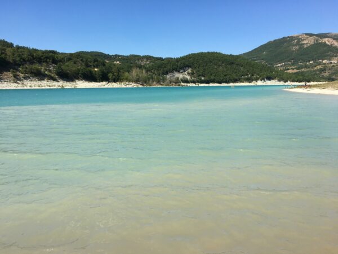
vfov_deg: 48.2
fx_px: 283
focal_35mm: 29
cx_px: 169
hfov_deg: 61.7
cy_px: 127
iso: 25
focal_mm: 4.15
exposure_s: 1/1709
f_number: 2.2
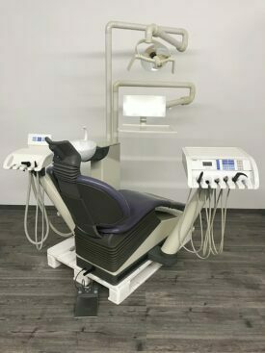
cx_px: 132
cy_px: 176
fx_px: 286
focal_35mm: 28
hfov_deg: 49.7
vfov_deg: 63.5
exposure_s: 1/25
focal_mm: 3.99
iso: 32
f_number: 1.8
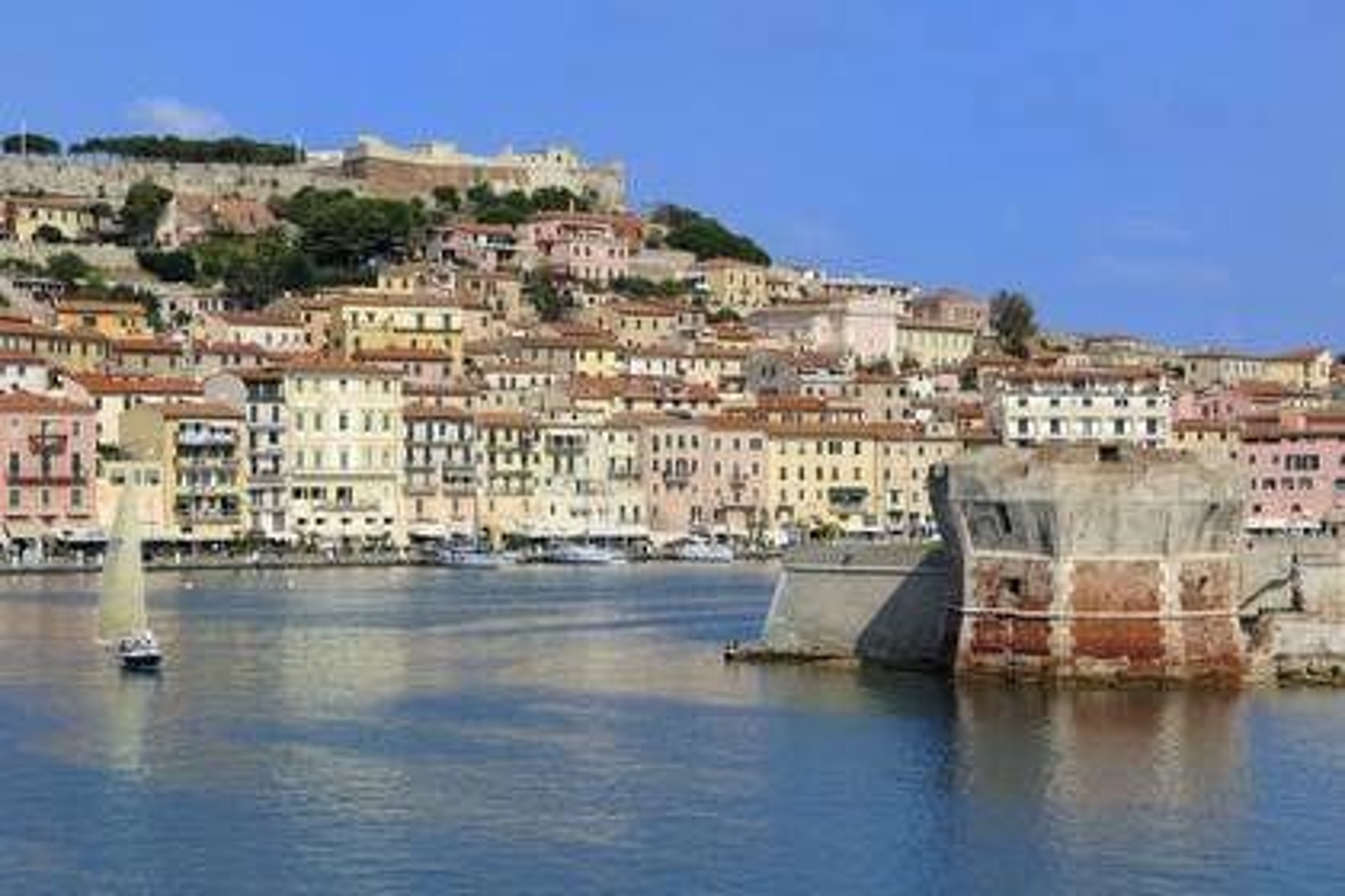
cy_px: 448
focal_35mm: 92
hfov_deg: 22.1
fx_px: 3437
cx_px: 672
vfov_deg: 14.9
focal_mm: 92
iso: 200
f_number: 13
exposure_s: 1/320
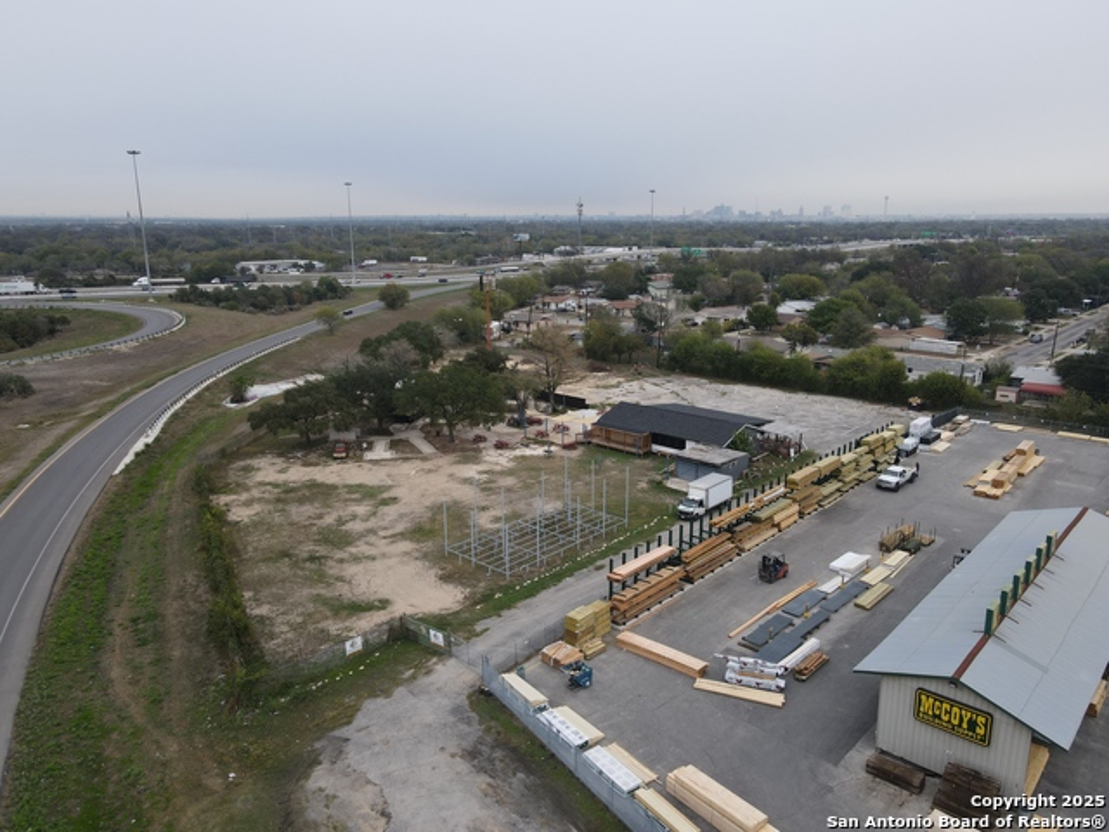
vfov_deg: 56.8
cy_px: 416
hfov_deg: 71.6
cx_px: 554
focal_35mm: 24
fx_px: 769
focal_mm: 4.5
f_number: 2.8
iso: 100
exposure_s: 1/180
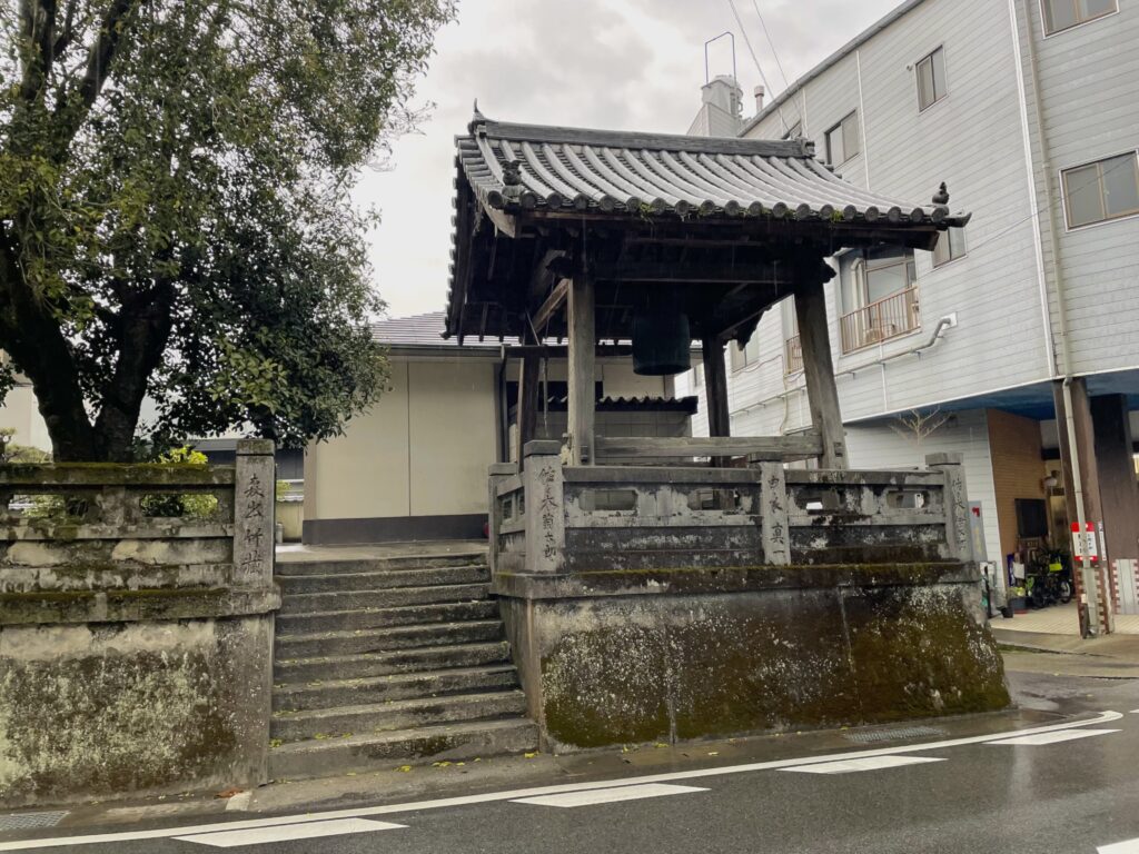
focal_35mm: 26
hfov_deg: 67.3
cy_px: 427
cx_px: 570
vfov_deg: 53.1
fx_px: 856
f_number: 1.6
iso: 125
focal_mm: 4.2
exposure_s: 1/99
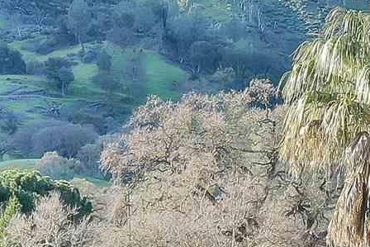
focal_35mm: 192
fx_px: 1974
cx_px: 298
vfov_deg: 7.1
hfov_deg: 10.7
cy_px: 332
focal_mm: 10.26
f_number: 5
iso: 100
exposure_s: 1/200
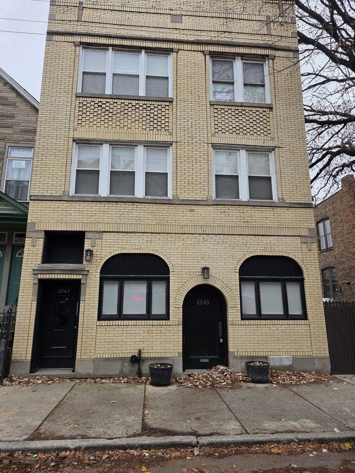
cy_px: 236
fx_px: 314
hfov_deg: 58.9
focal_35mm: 23
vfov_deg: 73.9
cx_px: 178
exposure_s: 1/180
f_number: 1.7
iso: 32
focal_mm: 6.3
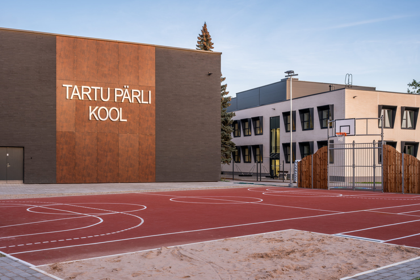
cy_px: 140
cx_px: 210
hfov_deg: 49.6
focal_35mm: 39
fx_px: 455
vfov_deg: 34.2
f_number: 9
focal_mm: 25.7
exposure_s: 1/10
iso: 160
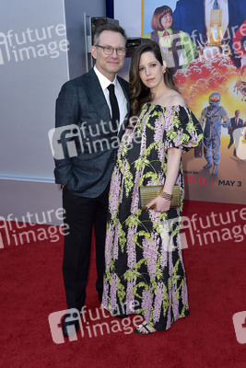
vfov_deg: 53.1
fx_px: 369
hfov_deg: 36.9
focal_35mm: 36
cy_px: 184
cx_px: 123
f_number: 6.3
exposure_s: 1/250
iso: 400
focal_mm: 36
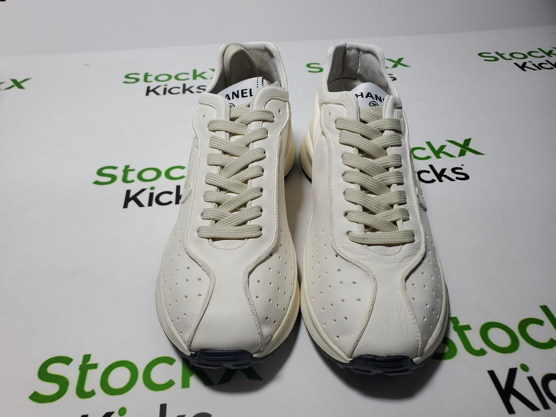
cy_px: 208
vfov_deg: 53.1
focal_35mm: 26
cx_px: 278
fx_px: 418
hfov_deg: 67.3
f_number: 2.4
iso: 50
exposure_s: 1/312
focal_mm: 4.3
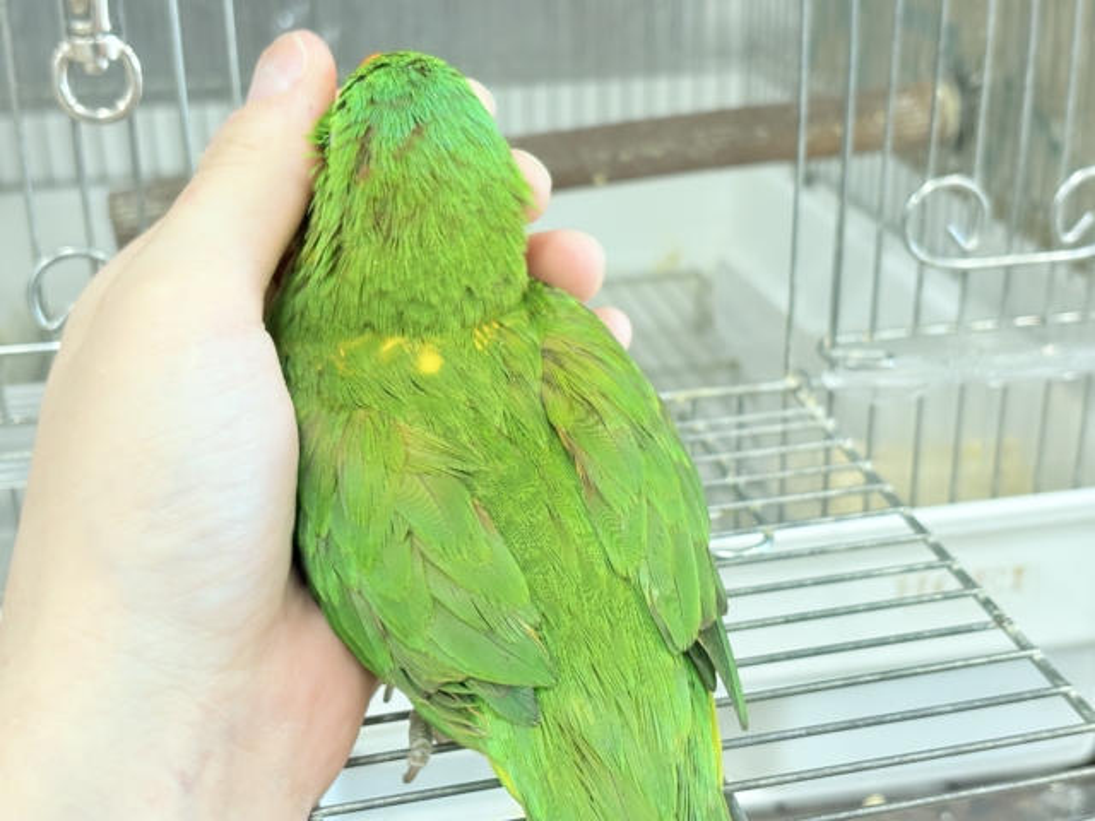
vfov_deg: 28.0
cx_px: 548
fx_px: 1645
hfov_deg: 36.8
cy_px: 410
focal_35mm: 52
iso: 100
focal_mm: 5.96
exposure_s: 1/50
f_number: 1.6
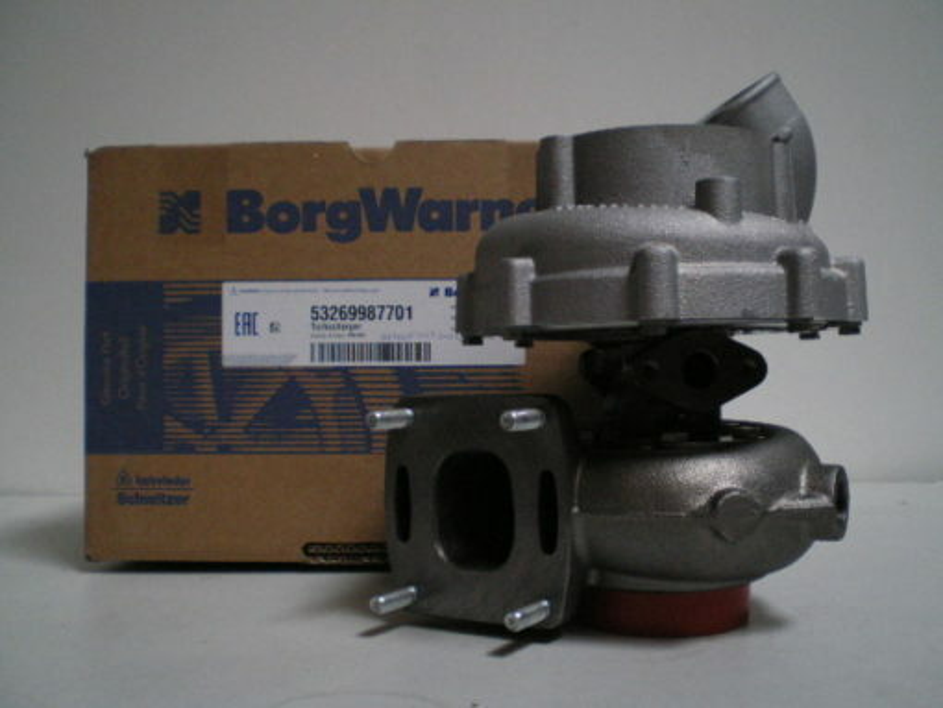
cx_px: 472
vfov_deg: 37.8
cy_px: 354
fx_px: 1036
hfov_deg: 49.0
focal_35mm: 38
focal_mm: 6.3
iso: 400
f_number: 3.1
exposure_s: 1/4
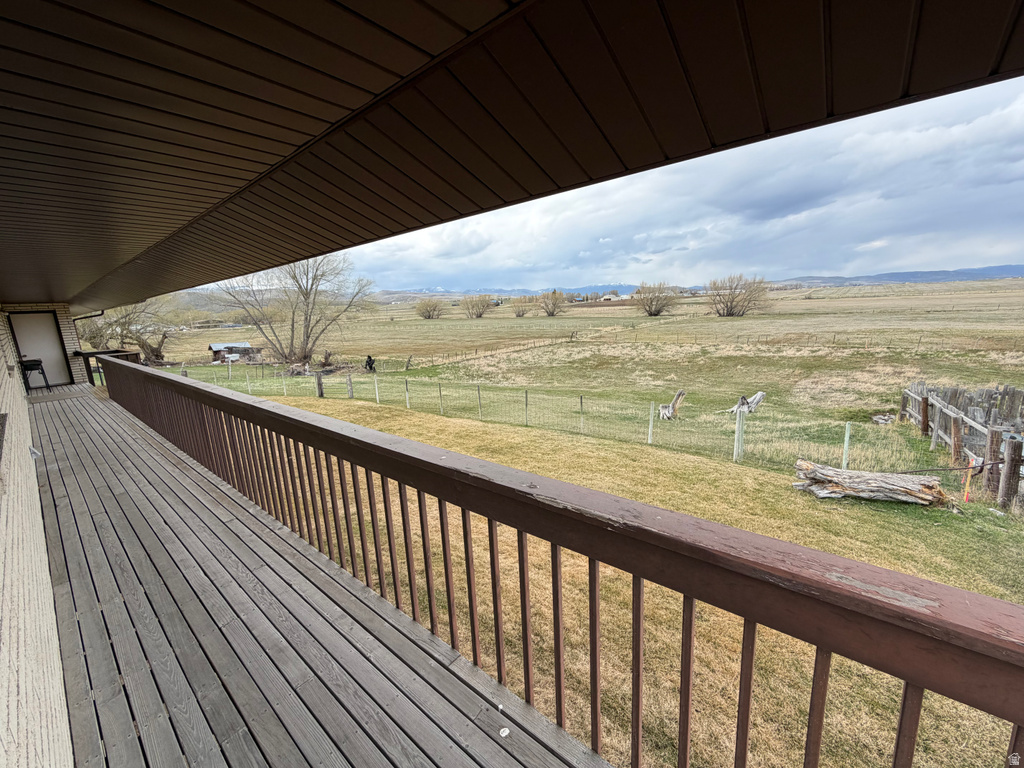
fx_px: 414
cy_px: 384
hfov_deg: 102.1
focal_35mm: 14
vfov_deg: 85.7
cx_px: 512
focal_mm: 2.22
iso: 40
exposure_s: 1/734
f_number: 2.2
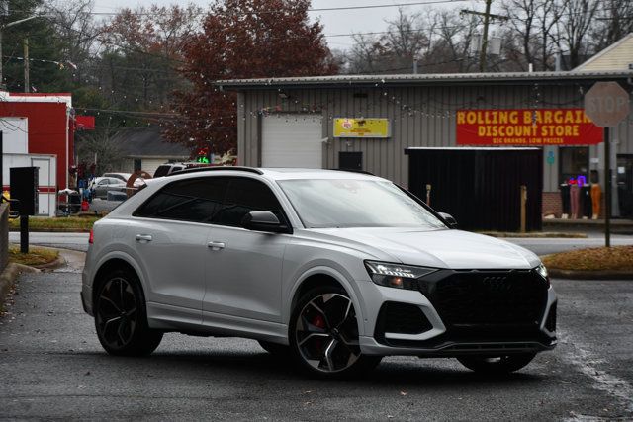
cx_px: 316
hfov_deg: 13.4
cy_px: 211
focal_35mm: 153
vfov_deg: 9.0
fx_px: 2691
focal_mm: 102
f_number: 6.3
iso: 200
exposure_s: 1/250
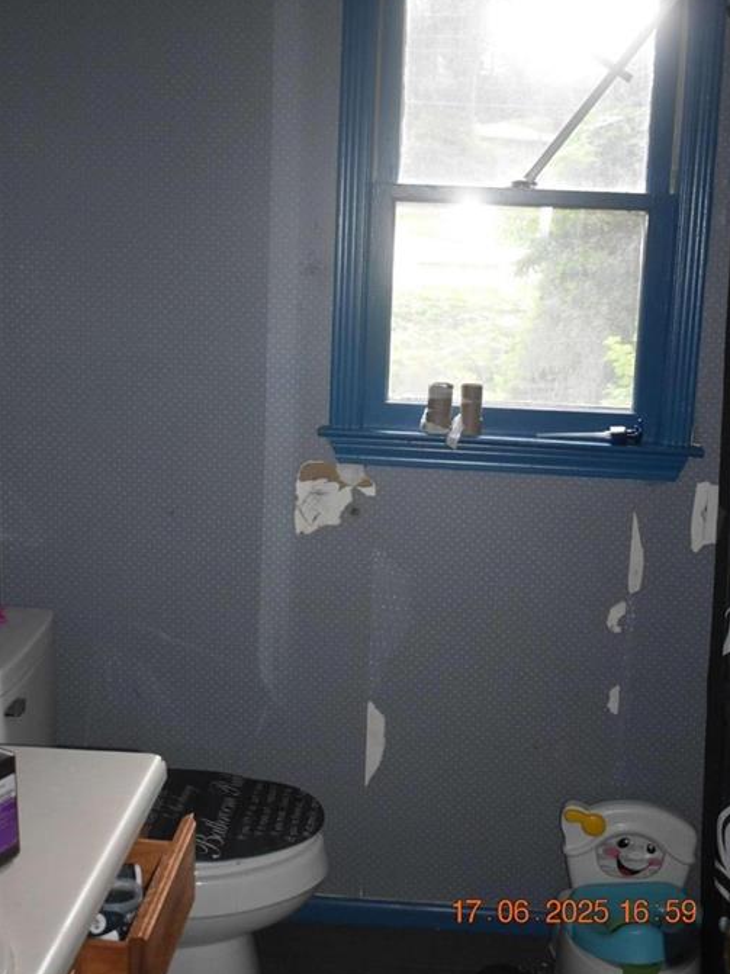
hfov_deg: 32.5
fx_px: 1253
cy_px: 470
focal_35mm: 45
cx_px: 370
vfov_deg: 42.5
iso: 2500
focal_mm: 27
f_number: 4
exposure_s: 1/60
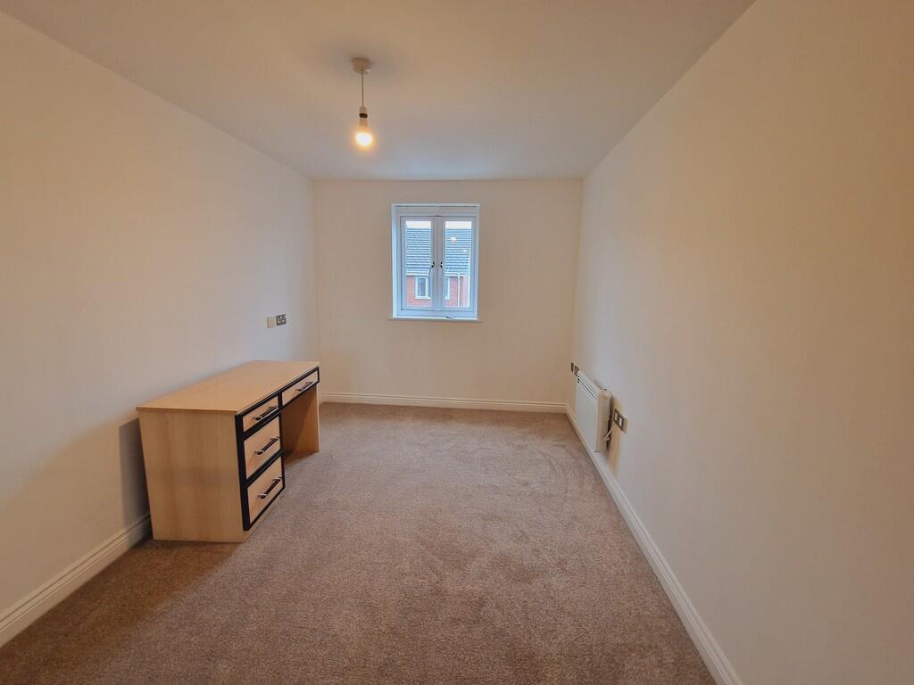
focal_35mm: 13
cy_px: 342
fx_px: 343
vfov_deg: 89.9
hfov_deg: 106.2
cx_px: 457
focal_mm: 2.2
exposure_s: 1/50
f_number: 2.2
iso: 320
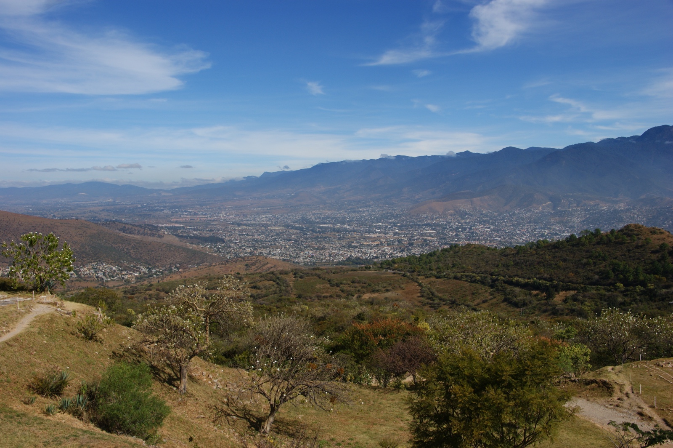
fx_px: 616
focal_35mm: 33
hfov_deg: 57.3
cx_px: 336
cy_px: 224
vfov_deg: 39.9
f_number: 10
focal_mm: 22
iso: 100
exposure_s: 1/320
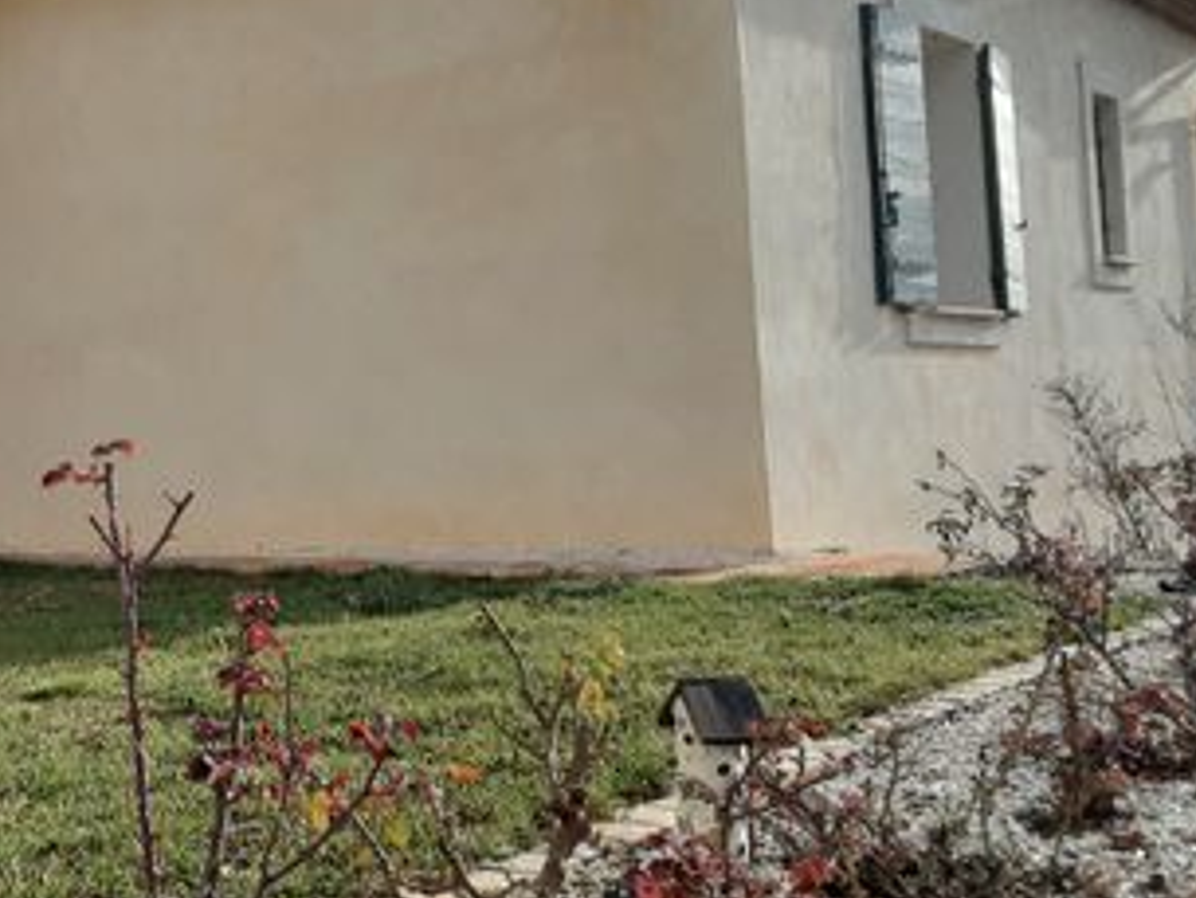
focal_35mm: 55
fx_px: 1901
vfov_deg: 26.5
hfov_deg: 34.2
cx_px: 294
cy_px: 349
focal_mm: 2.9
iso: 40
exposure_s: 1/954
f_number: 1.9
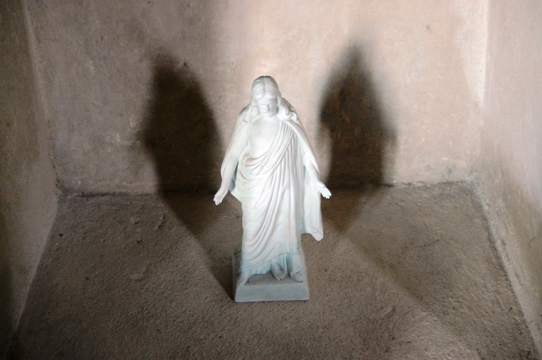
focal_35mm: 57
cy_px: 180
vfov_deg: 23.7
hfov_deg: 35.1
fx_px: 857
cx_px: 271
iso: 1600
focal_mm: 38
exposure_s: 1/8
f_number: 5
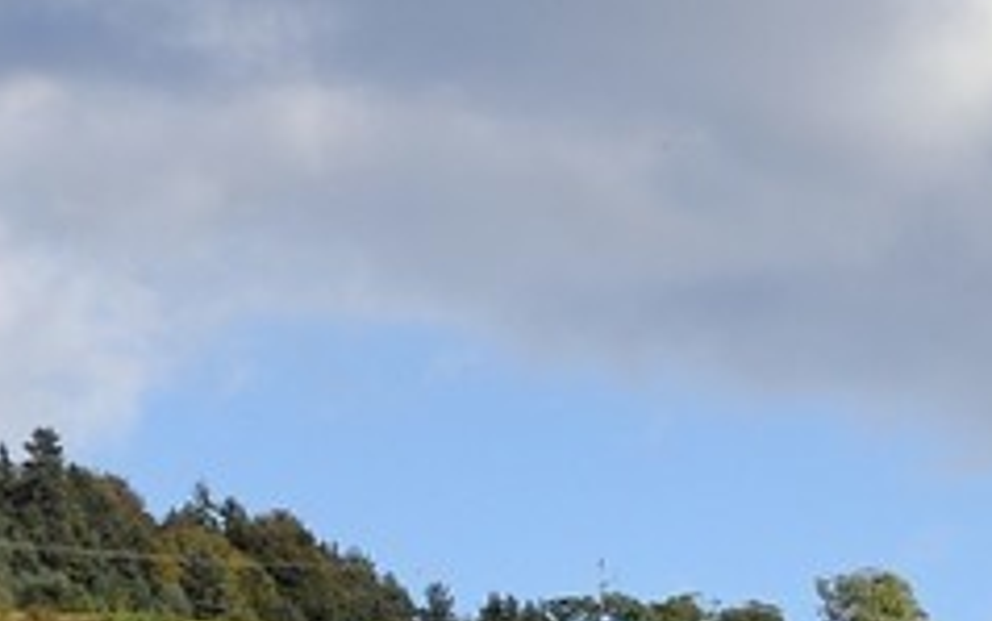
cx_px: 3164
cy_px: 2142
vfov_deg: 2.7
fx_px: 12956
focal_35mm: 479
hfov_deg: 4.2
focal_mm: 70
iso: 200
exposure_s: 1/400
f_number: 10
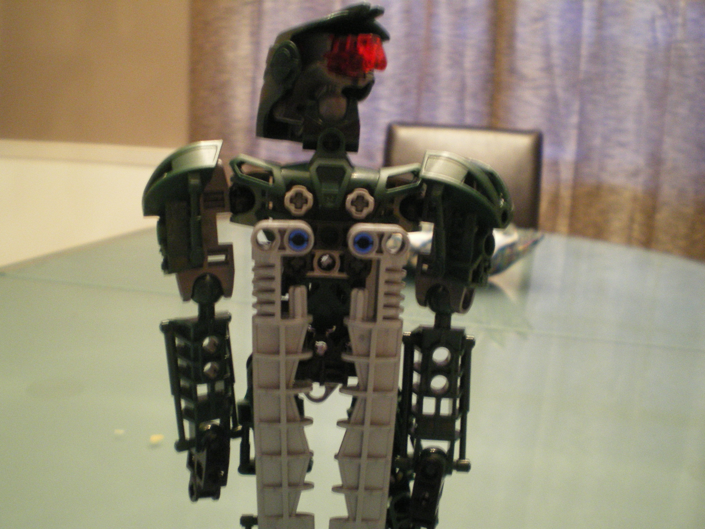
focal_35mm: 38
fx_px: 774
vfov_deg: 37.7
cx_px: 352
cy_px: 264
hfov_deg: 49.0
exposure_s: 1/8
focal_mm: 6.3
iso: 400
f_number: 3.1
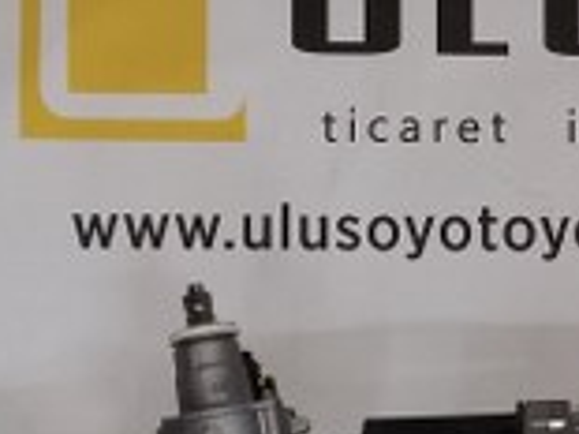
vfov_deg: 12.2
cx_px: 560
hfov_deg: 16.1
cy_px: 415
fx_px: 2006
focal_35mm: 120
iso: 100
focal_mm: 3.3
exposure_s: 1/30
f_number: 2.2
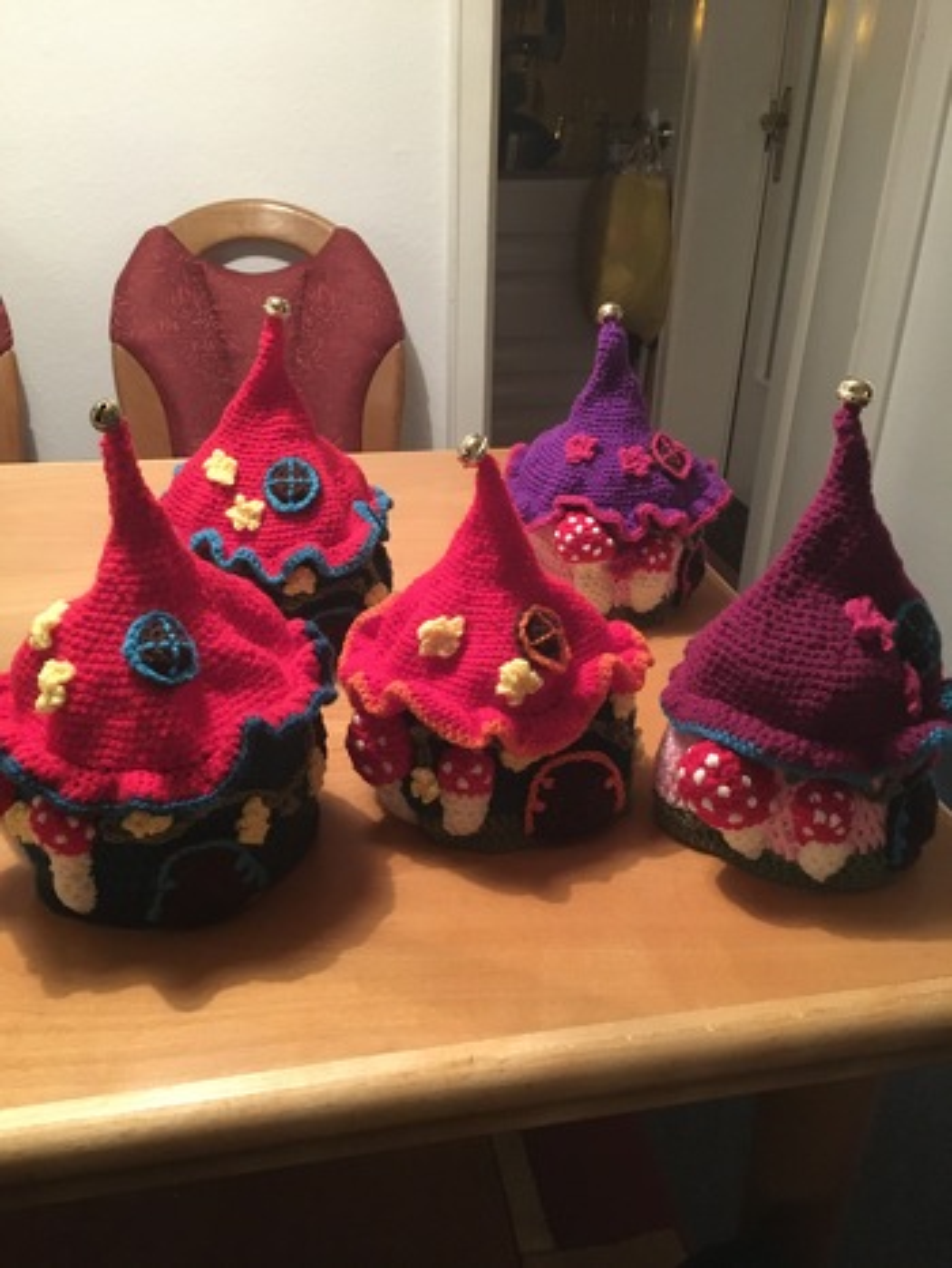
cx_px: 476
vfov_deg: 61.6
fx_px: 1062
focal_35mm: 29
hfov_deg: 48.3
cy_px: 634
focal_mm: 4.15
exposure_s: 1/17
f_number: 2.2
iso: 320
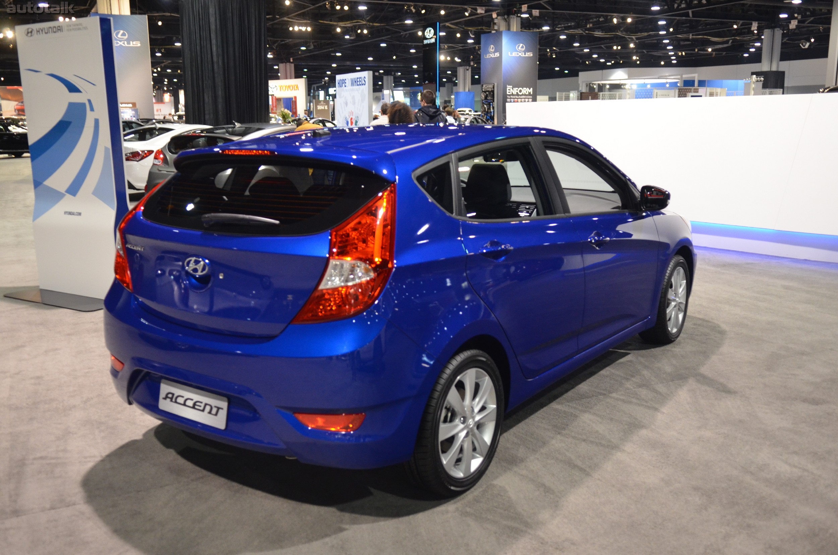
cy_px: 278
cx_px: 419
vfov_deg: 38.2
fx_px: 801
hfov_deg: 55.2
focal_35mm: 34
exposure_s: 1/25
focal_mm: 23
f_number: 2.8
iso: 1600
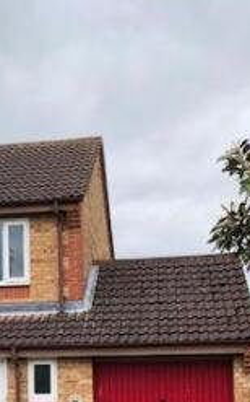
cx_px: 19
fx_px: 764
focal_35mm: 70
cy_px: 343
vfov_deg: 28.5
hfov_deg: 18.2
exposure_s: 1/666
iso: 20
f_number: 1.8
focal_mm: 4
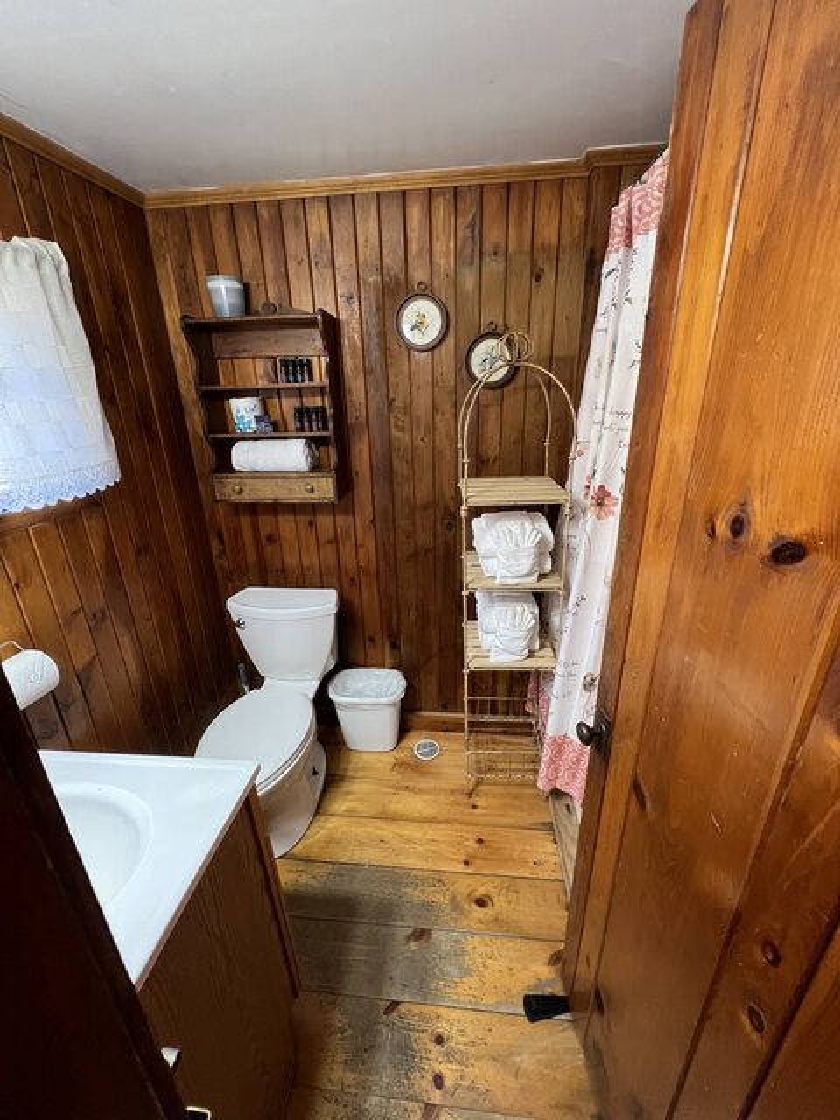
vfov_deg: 106.2
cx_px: 420
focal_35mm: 13
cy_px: 560
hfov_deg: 89.9
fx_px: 421
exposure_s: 1/60
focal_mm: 1.57
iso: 320
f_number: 1.8
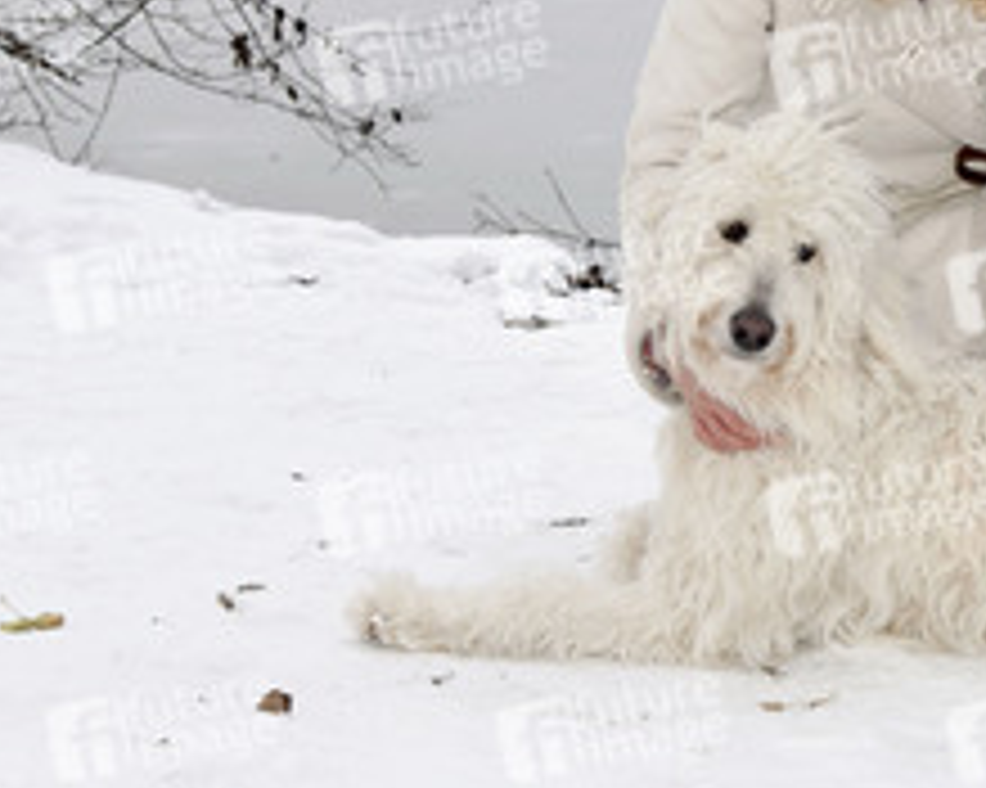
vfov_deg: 13.7
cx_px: 943
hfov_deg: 16.9
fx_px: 3267
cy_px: 167
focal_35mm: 112
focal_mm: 58
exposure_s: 1/160
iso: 500
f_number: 6.3
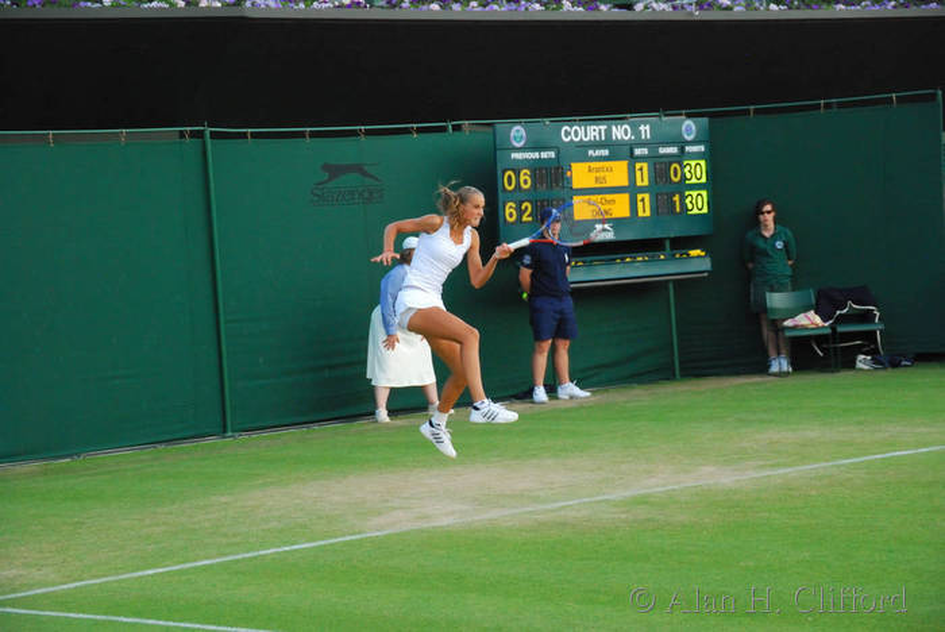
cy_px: 316
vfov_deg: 13.1
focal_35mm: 105
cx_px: 472
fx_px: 2758
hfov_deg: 19.4
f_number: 5
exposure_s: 1/320
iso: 1600
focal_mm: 70
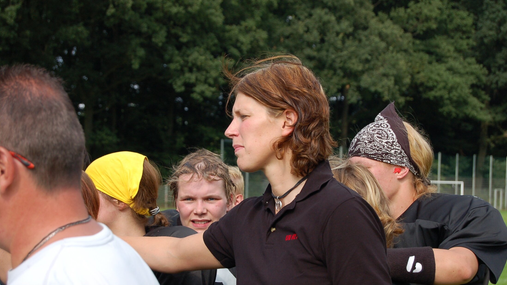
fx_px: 1163
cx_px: 254
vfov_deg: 14.0
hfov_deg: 24.6
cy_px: 159
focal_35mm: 87
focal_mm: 55
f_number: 5.6
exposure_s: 1/640
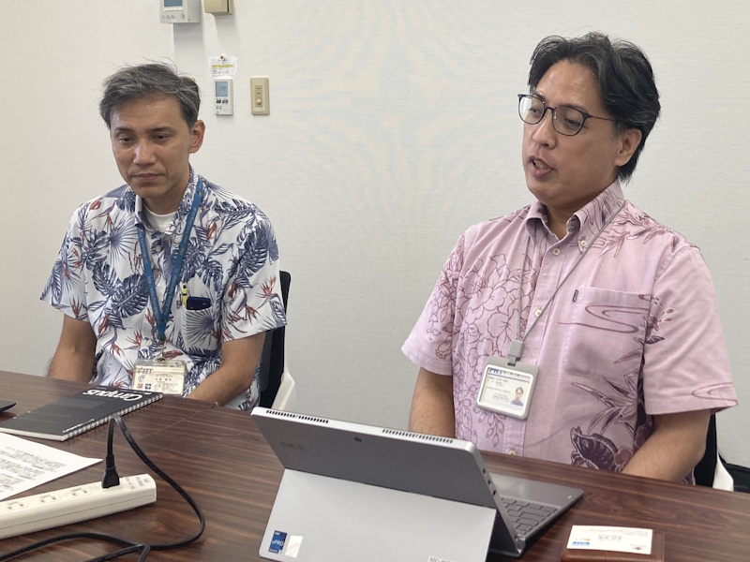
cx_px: 375
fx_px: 607
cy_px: 281
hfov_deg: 63.4
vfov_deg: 49.7
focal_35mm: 28
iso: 40
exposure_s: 1/120
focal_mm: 3.99
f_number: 1.8
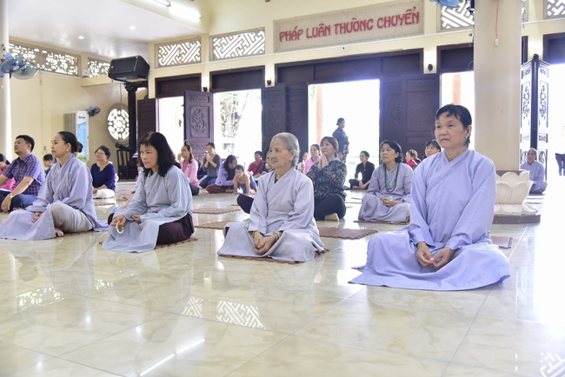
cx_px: 282
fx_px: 502
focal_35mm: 32
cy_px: 188
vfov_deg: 41.2
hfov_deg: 58.7
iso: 800
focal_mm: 32
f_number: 4
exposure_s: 1/40
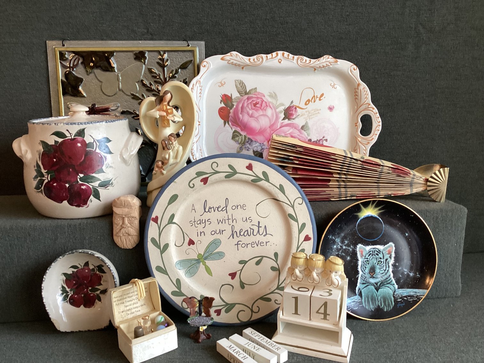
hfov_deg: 58.3
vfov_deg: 45.4
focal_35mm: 31
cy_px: 182
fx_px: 433
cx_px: 242
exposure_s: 1/50
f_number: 2.4
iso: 160
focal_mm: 3.3
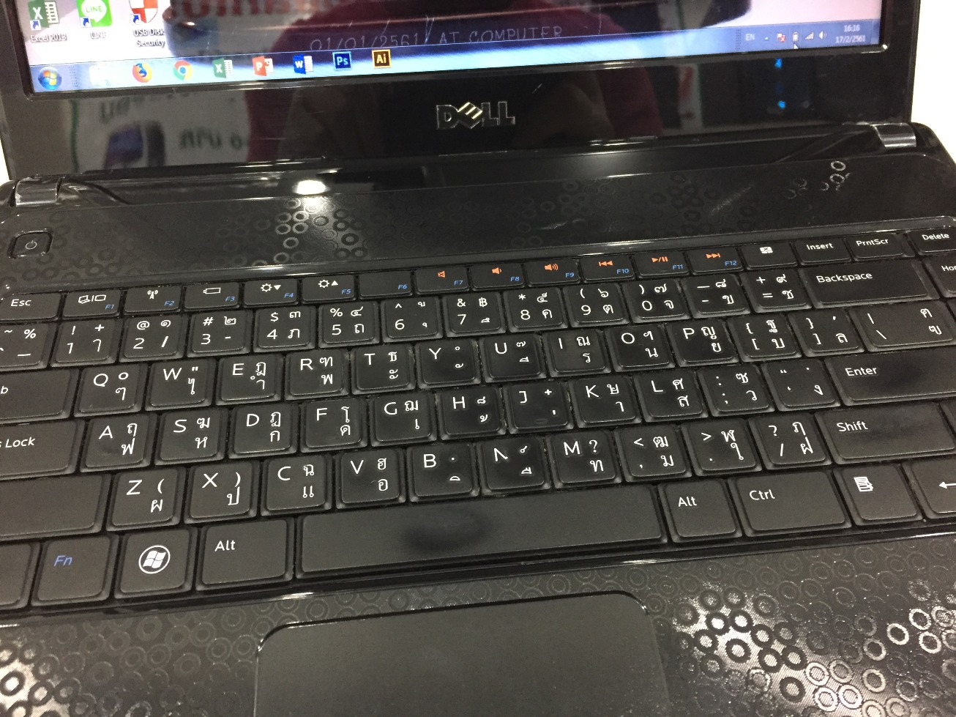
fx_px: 801
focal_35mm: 29
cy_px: 358
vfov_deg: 48.2
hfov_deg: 61.7
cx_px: 478
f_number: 2.2
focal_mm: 4.15
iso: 250
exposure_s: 1/25
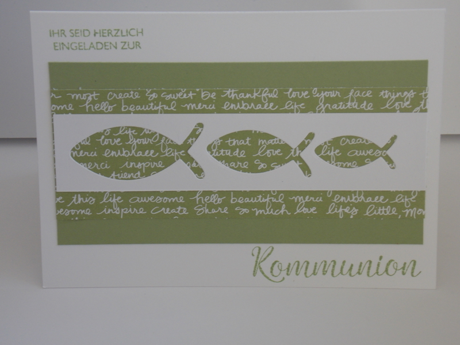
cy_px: 172
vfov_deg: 17.2
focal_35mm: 86
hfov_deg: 22.8
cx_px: 230
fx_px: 1143
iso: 100
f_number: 4.4
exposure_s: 1/30
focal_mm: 15.3
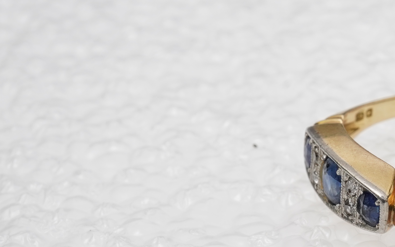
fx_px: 1141
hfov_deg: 18.8
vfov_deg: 12.3
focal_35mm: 106
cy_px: 192
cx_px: 445
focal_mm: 30
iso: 500
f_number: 22
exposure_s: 1/125
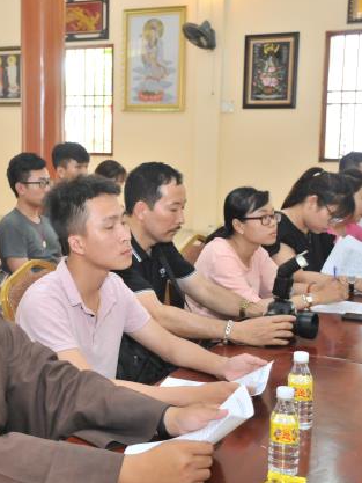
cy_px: 239
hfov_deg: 24.0
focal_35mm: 60
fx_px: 833
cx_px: 50
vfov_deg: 32.3
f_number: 4
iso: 1000
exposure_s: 1/50
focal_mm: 27
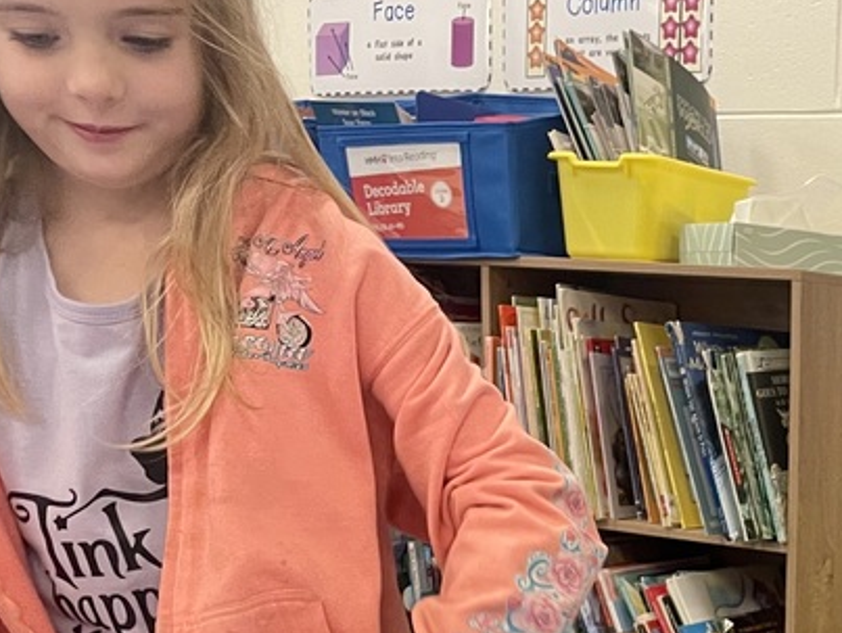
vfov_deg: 21.2
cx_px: 978
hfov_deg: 26.5
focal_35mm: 66
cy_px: 691
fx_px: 1607
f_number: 1.6
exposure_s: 1/60
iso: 125
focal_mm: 4.2
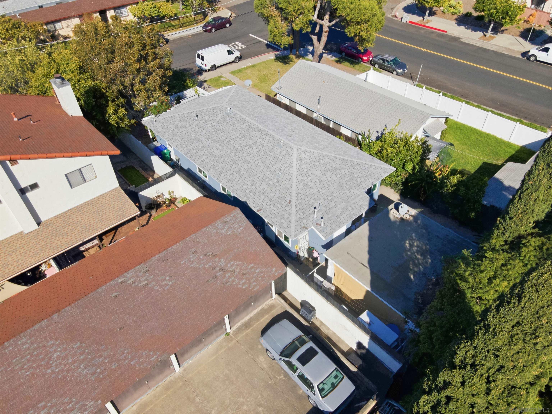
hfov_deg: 71.6
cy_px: 207
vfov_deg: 56.8
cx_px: 276
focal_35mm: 24
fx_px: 383
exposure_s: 1/100
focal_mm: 4.5
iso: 100
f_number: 2.8
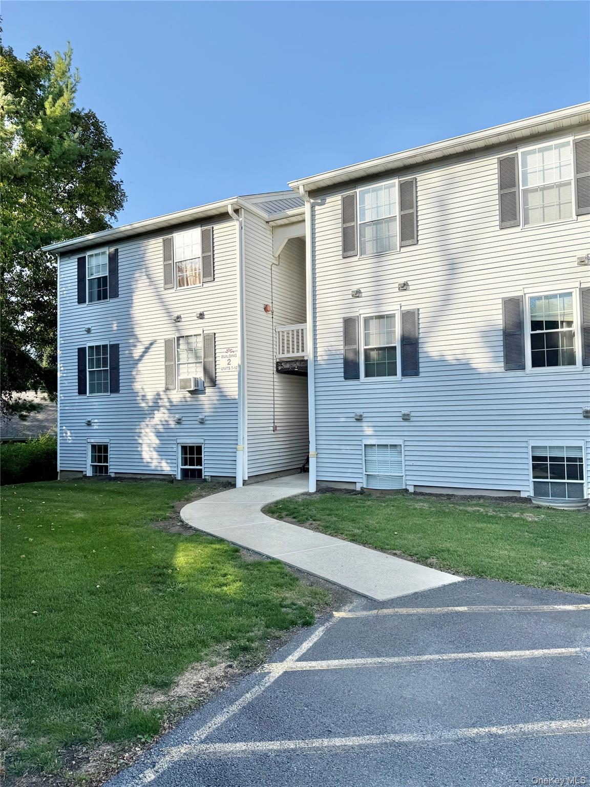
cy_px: 394
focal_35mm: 24
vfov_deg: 71.6
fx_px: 545
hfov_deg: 56.8
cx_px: 295
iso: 80
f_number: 1.78
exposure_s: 1/2703
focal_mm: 6.76
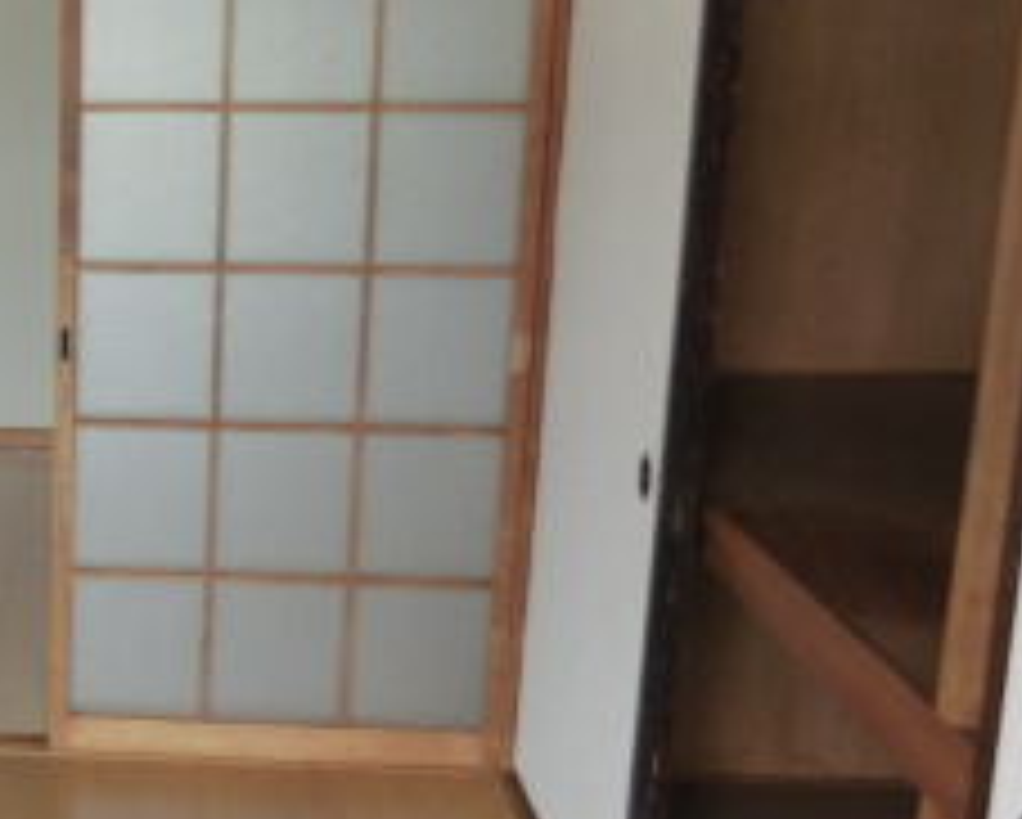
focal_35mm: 66
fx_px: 1998
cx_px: -266
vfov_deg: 23.1
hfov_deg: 25.2
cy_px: 495
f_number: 3.2
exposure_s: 1/60
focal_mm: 4.3
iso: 160
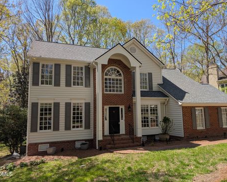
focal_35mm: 26
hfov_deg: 65.9
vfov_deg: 54.9
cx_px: 123
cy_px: 88
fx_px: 175
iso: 22
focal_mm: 6.9
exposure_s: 1/690
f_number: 1.68
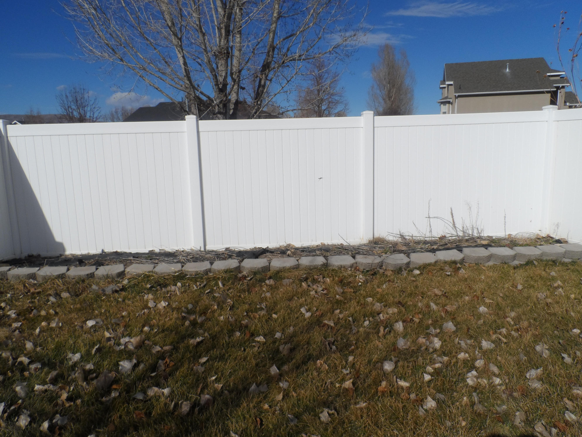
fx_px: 403
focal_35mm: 24
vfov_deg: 56.8
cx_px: 291
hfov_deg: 71.6
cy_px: 218
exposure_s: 1/1500
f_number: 4.5
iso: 80
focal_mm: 4
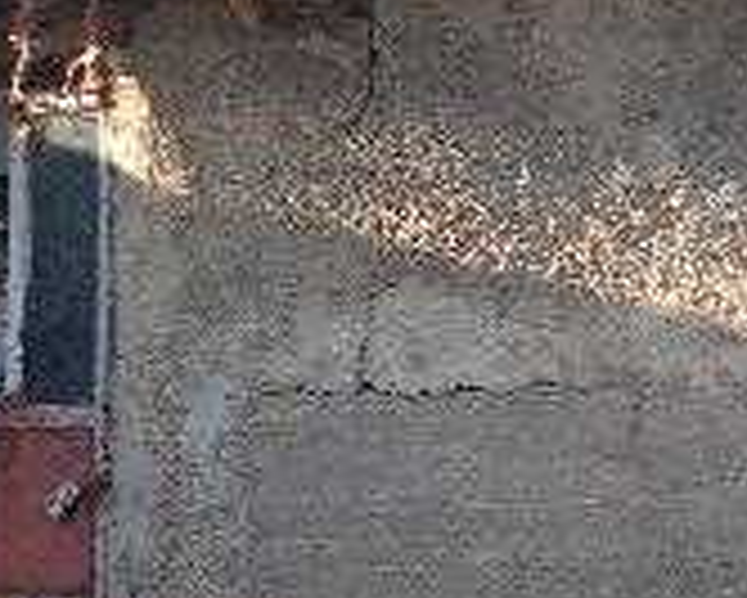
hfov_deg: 15.1
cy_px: 256
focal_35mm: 127
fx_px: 2809
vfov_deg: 12.2
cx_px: 470
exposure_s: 1/175
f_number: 2.4
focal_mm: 4.12
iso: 50
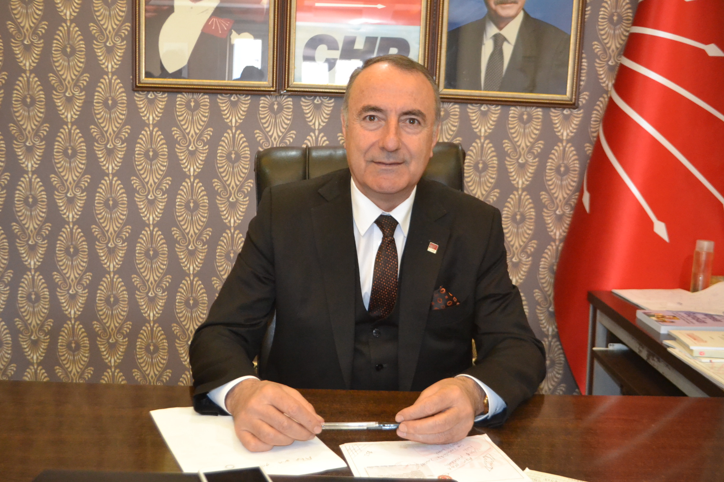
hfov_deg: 51.9
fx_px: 744
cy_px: 241
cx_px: 357
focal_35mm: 37
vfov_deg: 35.9
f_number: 4
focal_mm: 24
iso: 2800
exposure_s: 1/60
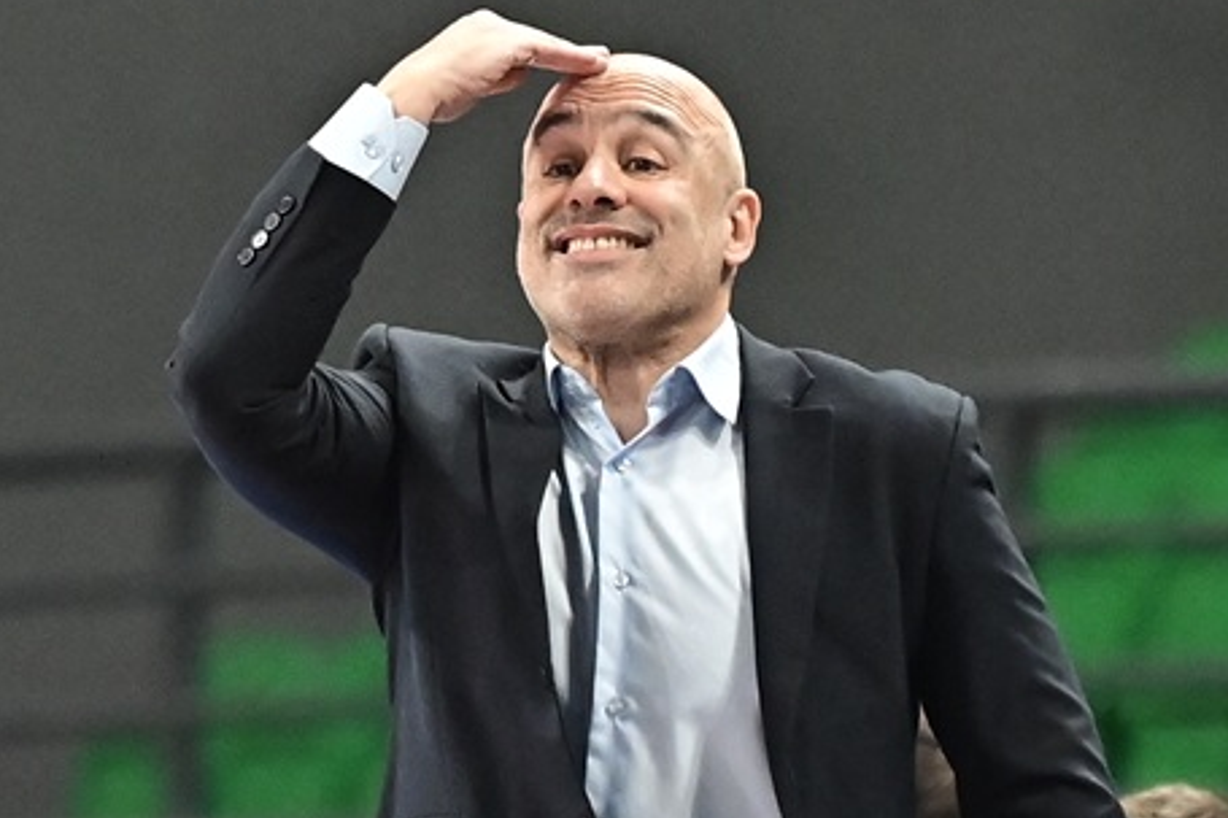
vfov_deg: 3.2
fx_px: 14696
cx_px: 610
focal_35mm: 431
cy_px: 587
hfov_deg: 4.8
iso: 2000
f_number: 3.2
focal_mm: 200
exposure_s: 1/800
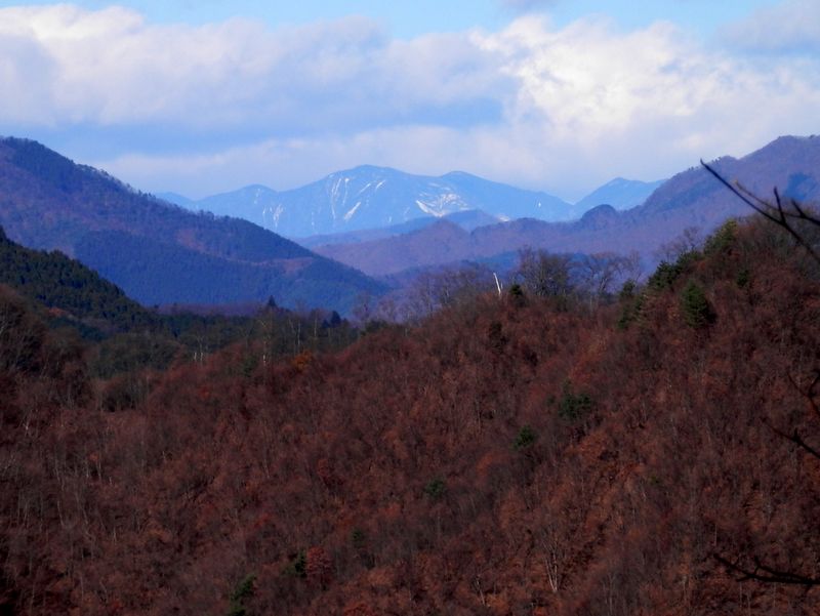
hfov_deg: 7.2
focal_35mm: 274
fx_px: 6495
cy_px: 308
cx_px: 410
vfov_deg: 5.4
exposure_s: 1/500
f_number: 6.4
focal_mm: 48.9
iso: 80
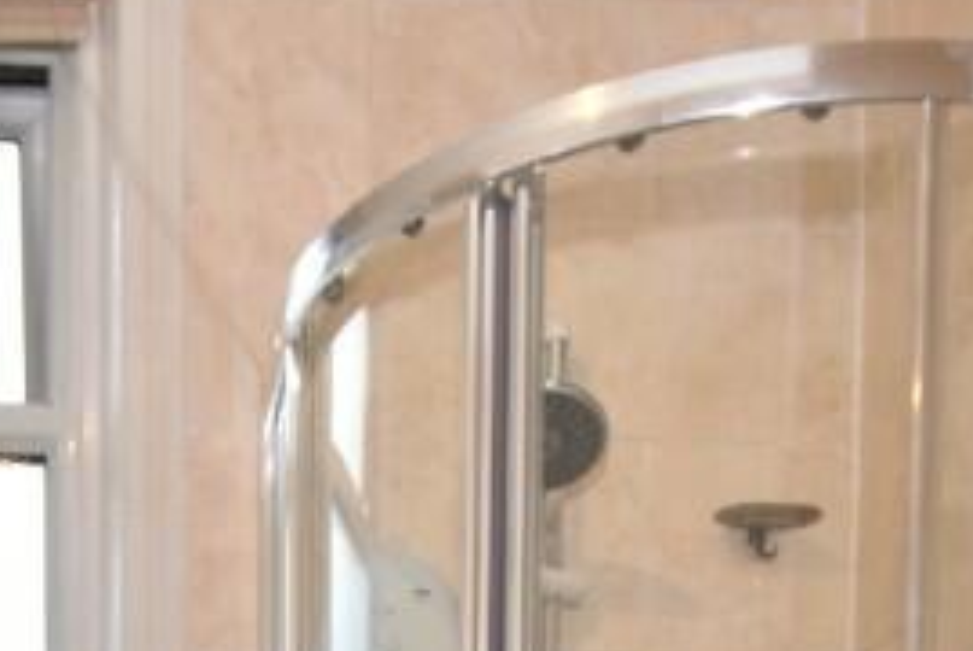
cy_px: 1184
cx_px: 228
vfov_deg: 18.4
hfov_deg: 34.2
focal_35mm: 57
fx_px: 1542
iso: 100
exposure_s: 1/100
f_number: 5
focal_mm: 10
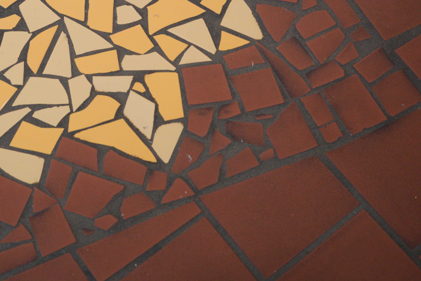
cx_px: 57
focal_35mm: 79
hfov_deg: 25.0
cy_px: 12
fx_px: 924
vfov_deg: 17.0
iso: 800
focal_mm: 26
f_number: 2.8
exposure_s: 1/100
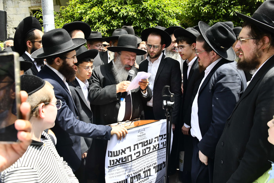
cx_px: 137
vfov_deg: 46.4
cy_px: 92
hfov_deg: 65.5
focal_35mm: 28
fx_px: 213
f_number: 6.3
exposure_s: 1/1000
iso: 500
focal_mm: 28
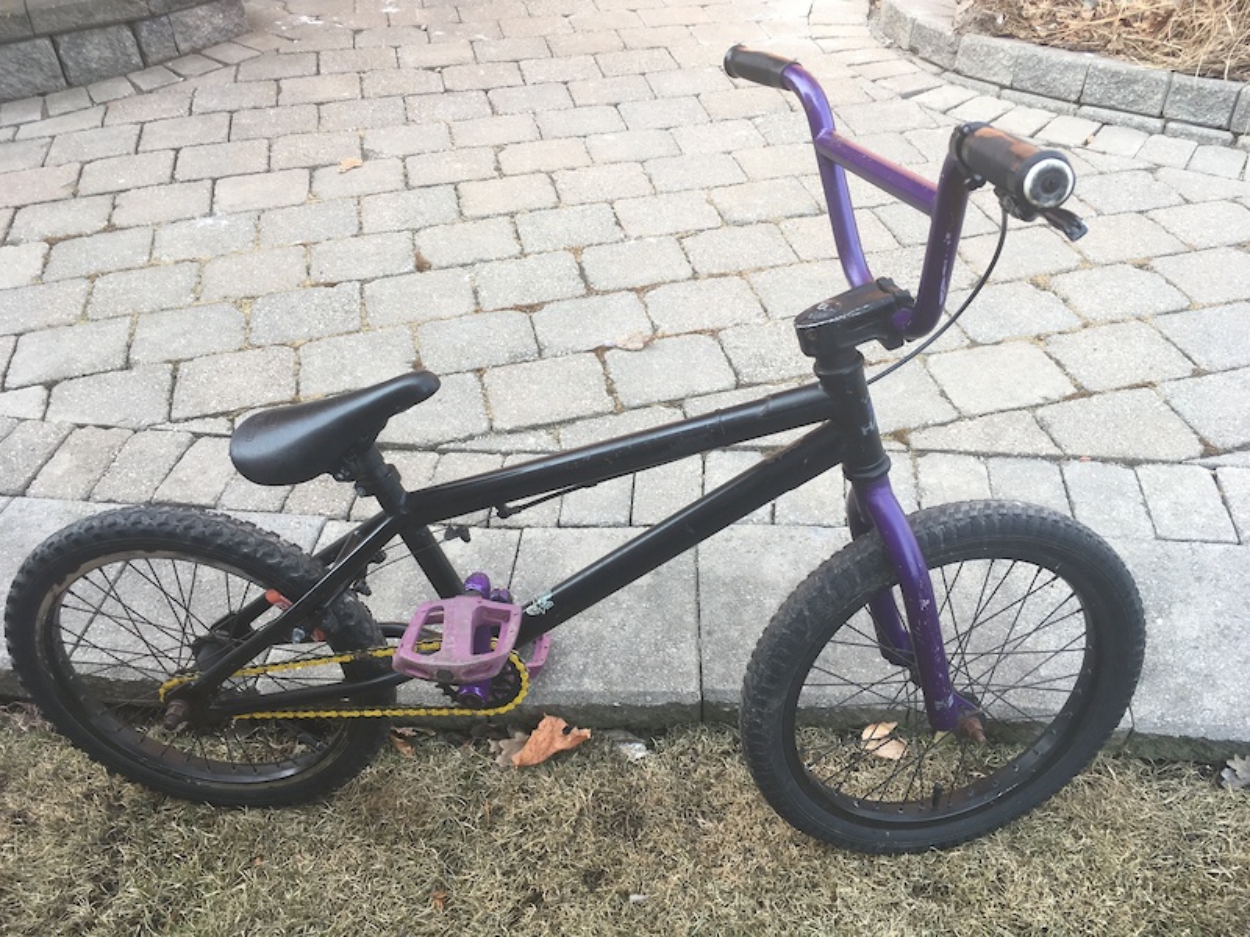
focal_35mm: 29
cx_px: 625
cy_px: 468
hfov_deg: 61.7
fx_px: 1047
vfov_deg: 48.2
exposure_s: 1/148
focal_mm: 4.15
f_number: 2.2
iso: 25
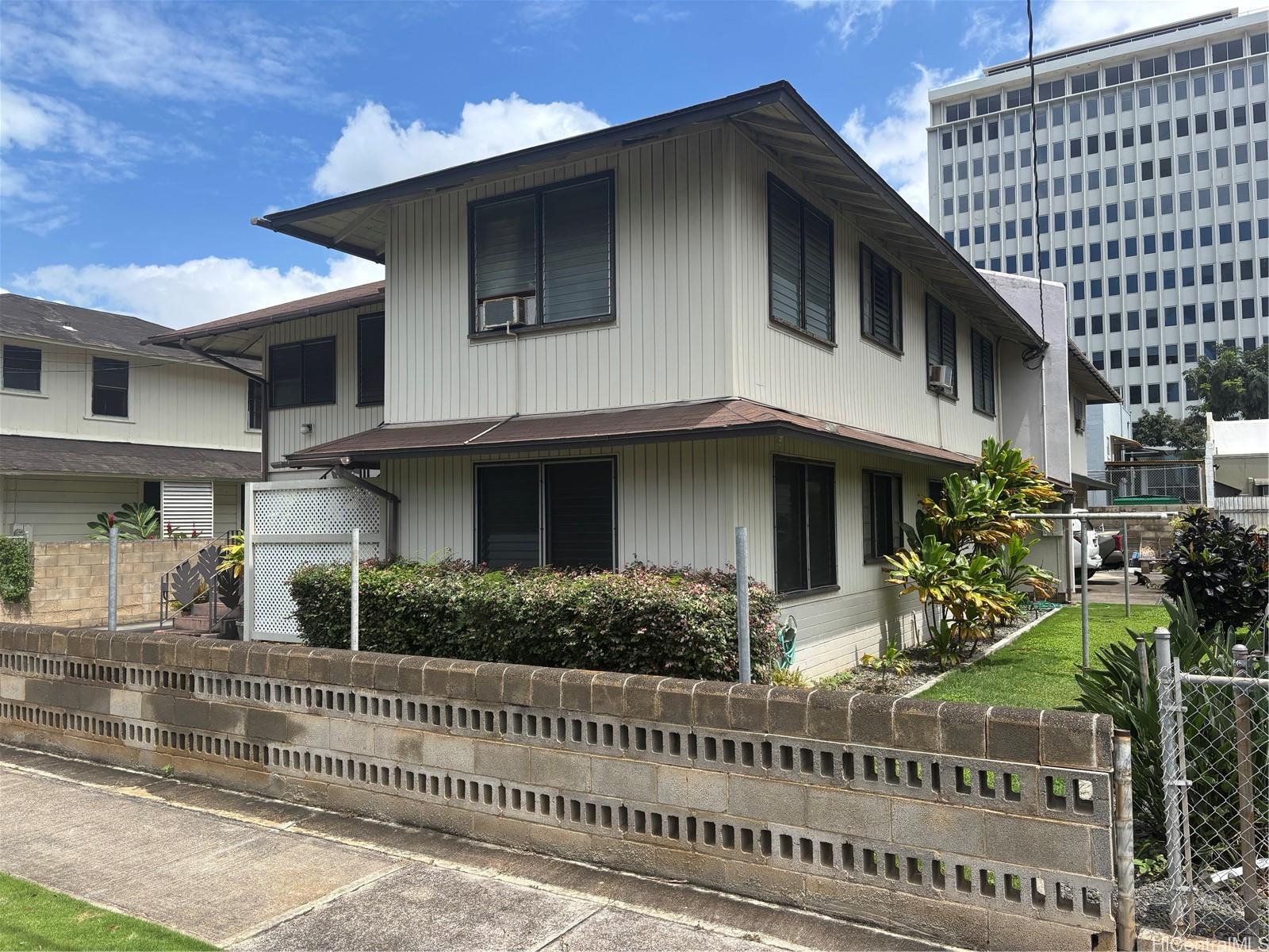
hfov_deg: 67.3
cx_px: 634
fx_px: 953
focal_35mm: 26
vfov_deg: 53.1
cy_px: 476
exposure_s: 1/3106
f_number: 1.6
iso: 50
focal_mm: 5.96
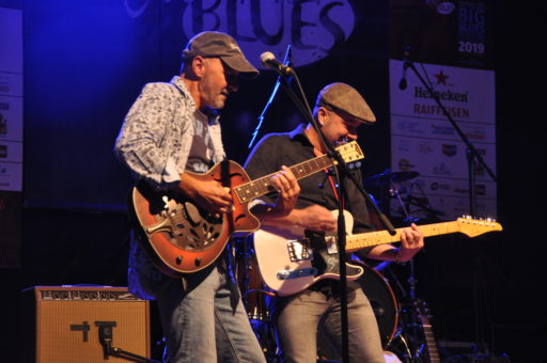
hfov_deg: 19.5
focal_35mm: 105
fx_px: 1593
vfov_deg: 13.0
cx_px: 274
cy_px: 182
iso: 2000
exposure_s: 1/200
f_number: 5.3
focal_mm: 70
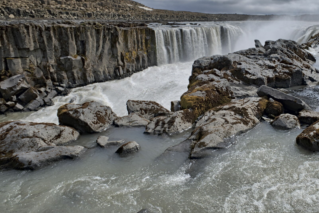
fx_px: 239
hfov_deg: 65.1
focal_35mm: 27
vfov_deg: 47.8
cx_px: 220
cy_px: 89
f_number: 11
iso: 200
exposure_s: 1/420
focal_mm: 12
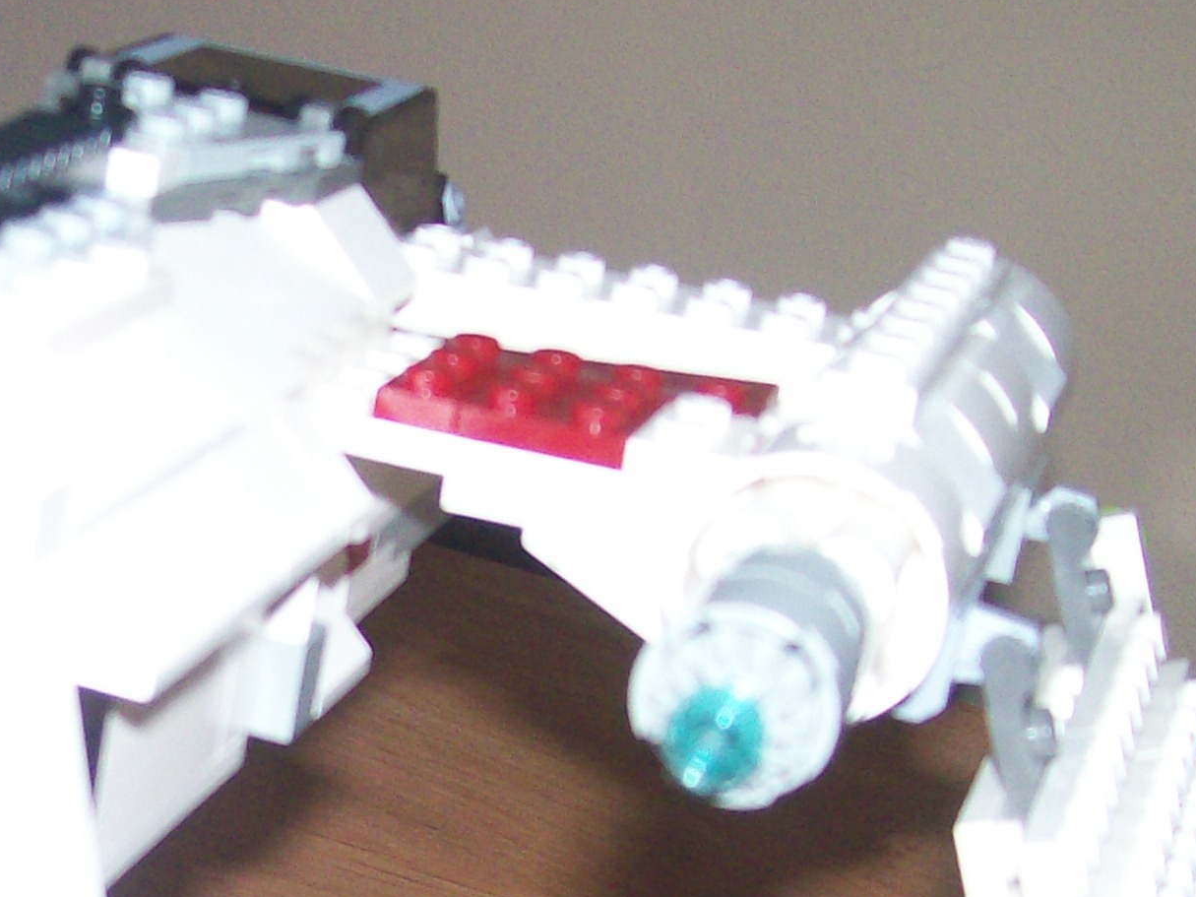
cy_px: 949
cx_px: 22
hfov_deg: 20.9
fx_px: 3144
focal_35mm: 91
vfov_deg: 15.8
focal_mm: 6
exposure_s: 1/64
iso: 140
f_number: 2.7
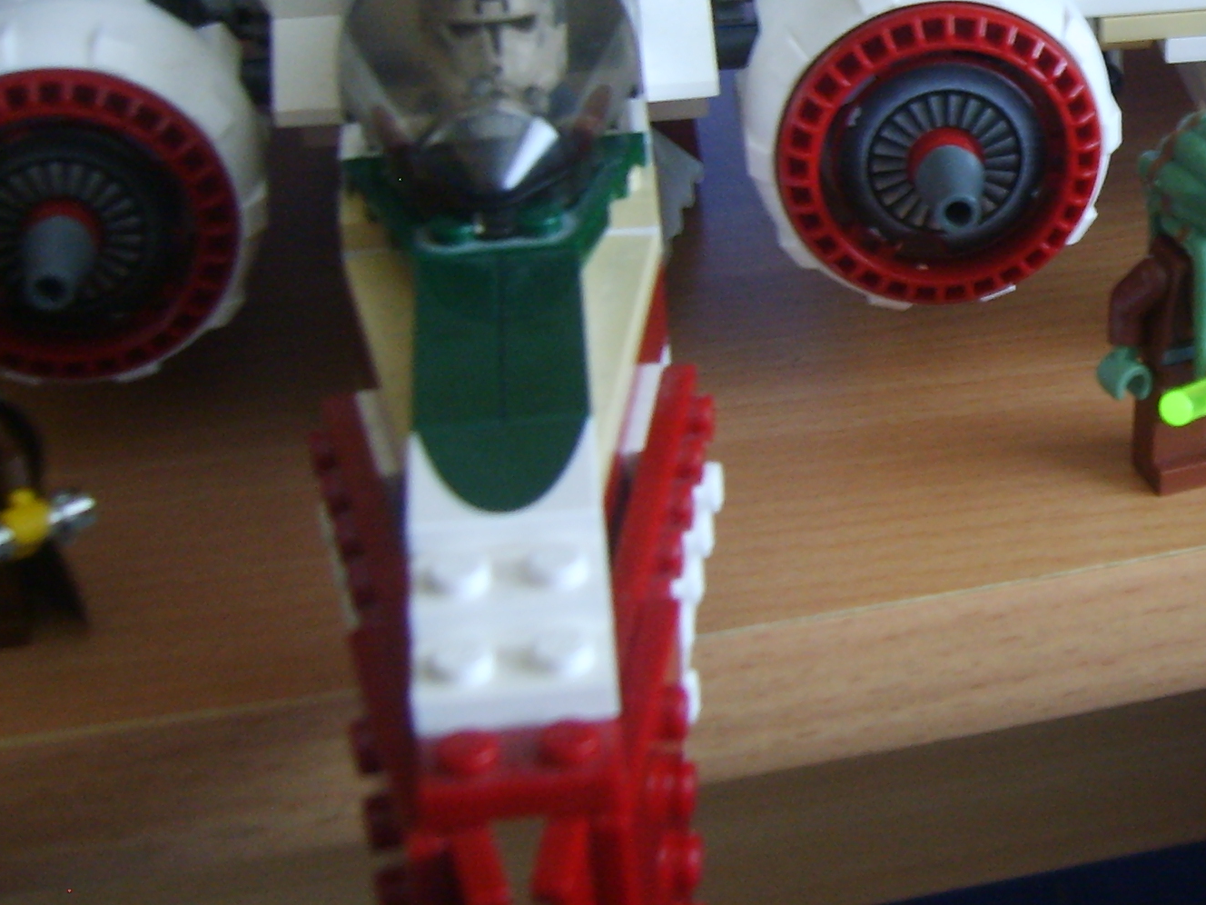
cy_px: 221
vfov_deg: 17.1
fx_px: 2996
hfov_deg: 21.5
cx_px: 1352
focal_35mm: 86
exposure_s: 1/10
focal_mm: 7.4
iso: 123
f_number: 2.8
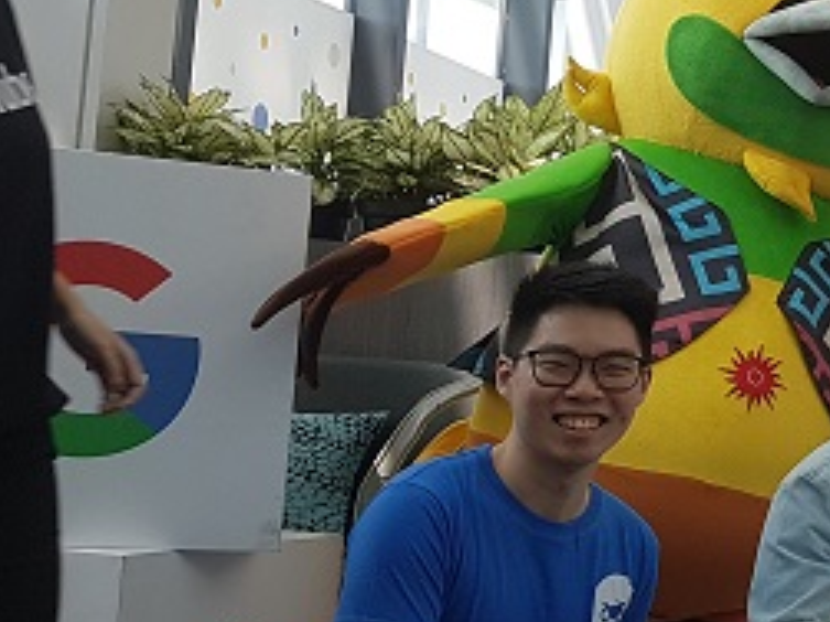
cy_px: 278
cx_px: 1194
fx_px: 1989
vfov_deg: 17.8
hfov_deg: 20.6
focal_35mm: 83
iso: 40
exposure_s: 1/113
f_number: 1.7
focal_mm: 4.2
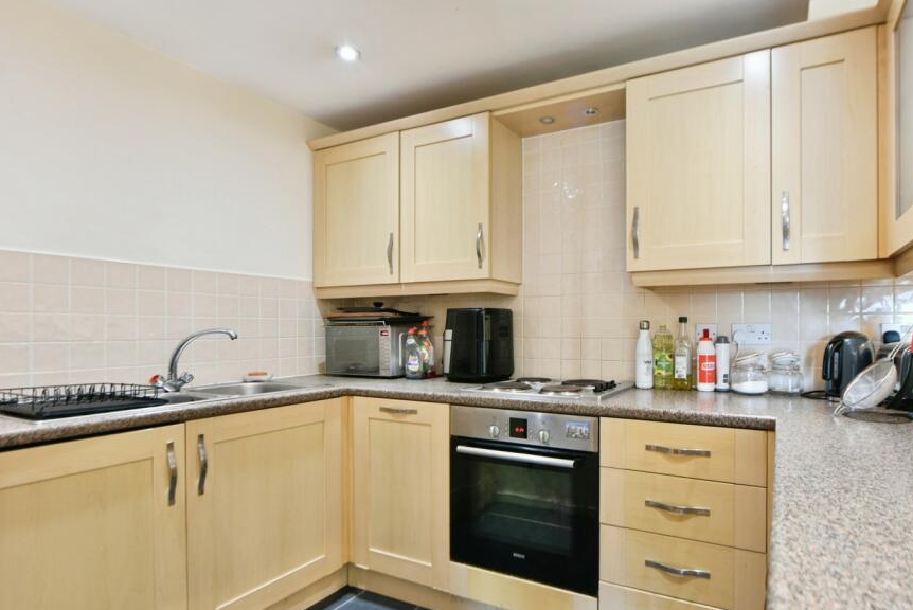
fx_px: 482
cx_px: 535
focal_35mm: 19
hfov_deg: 86.1
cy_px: 347
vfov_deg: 64.4
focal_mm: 16
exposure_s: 1/15
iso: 800
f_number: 6.3
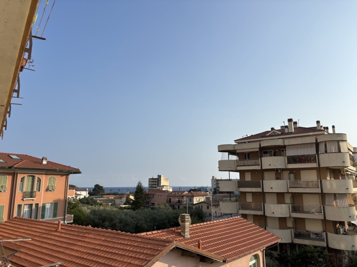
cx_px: 178
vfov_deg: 53.1
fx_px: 268
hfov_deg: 67.3
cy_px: 134
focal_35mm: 26
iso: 50
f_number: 1.6
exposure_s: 1/4630
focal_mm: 5.96
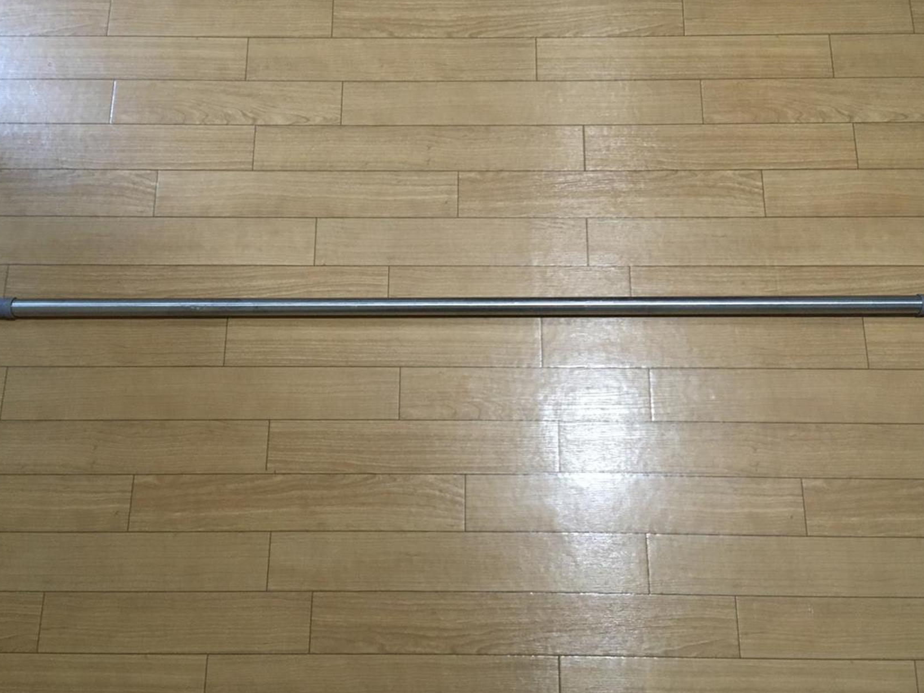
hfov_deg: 54.0
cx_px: 462
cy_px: 293
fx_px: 907
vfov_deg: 41.7
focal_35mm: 34
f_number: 2.2
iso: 200
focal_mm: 4.15
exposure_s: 1/33
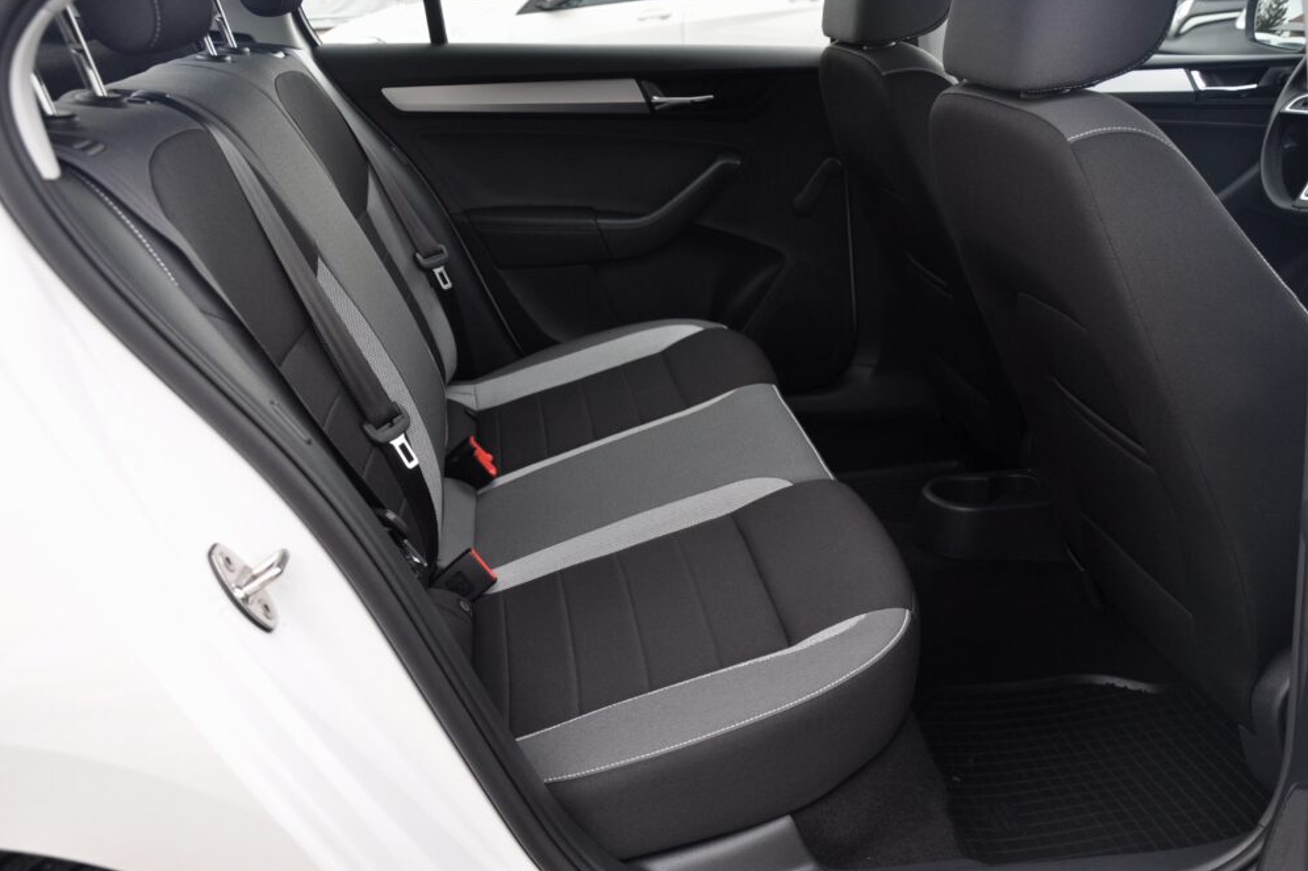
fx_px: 1344
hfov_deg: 51.9
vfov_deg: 35.9
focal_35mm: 37
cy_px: 431
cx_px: 660
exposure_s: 1/100
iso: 500
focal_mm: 24
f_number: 5
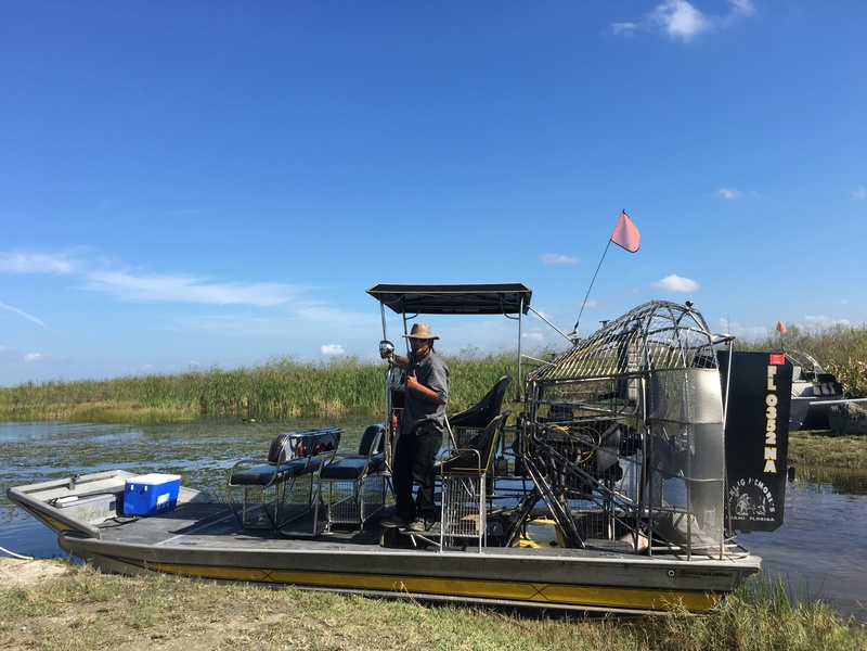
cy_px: 326
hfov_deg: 61.7
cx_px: 434
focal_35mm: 29
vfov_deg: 48.2
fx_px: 726
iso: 25
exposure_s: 1/1508
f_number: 2.2
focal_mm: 4.15
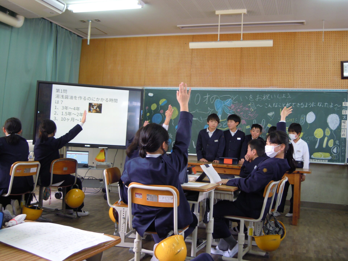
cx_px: 174
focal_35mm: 36
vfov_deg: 39.7
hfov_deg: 51.4
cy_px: 130
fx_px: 362
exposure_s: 1/40
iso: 180
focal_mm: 6.4
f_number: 3
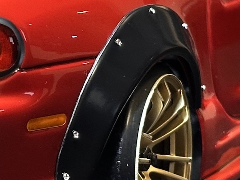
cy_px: 34
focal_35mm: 226
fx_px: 1567
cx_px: -62
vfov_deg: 6.6
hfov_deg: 8.6
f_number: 1.78
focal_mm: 6.86
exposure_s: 1/33
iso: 200
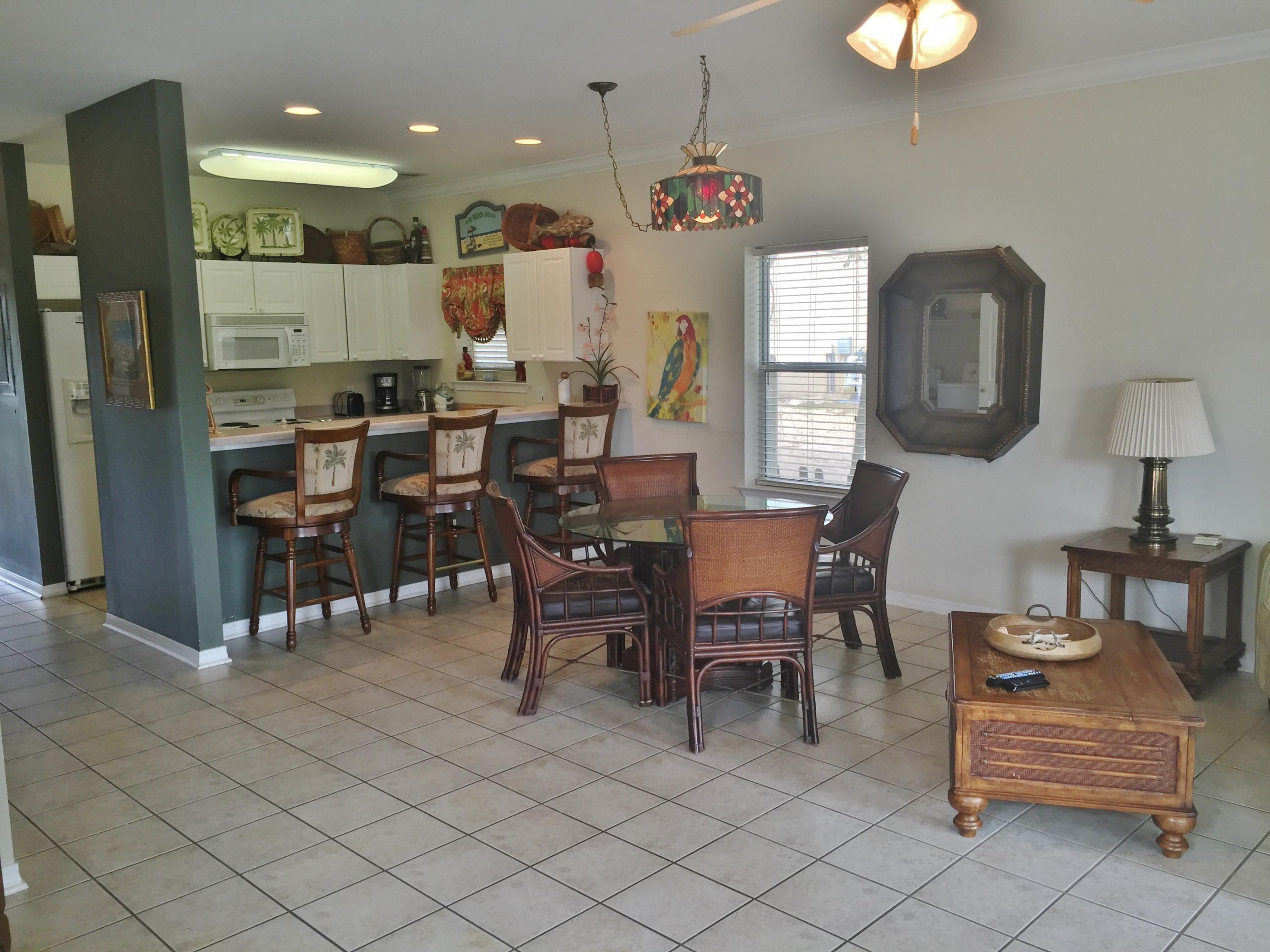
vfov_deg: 48.2
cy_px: 476
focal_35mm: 29
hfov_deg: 61.7
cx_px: 635
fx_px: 1064
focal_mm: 4.15
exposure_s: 1/60
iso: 40
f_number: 2.2
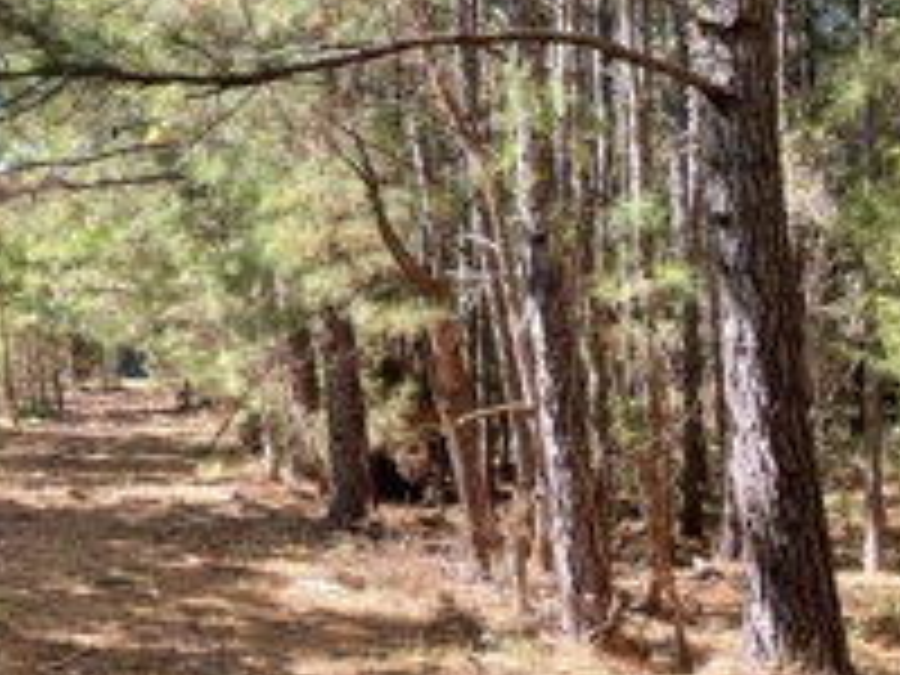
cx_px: 94
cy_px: 351
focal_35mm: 52
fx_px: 1352
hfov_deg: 34.8
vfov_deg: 28.0
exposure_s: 1/175
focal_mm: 4.2
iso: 32
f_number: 1.6
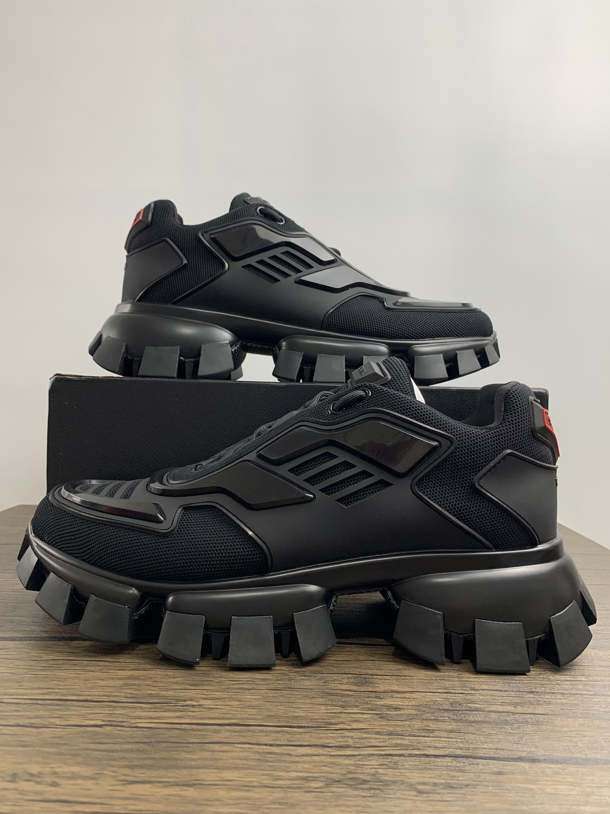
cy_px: 407
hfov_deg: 53.1
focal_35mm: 26
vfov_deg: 67.3
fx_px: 611
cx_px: 305
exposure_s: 1/121
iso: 64
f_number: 1.8
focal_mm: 4.25
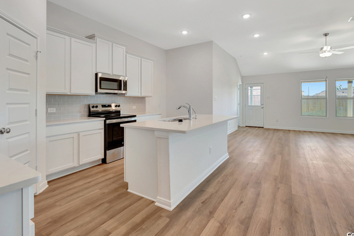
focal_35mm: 17
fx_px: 167
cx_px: 185
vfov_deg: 70.1
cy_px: 104
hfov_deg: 93.2
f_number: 9
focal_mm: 14
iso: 100
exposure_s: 1/2
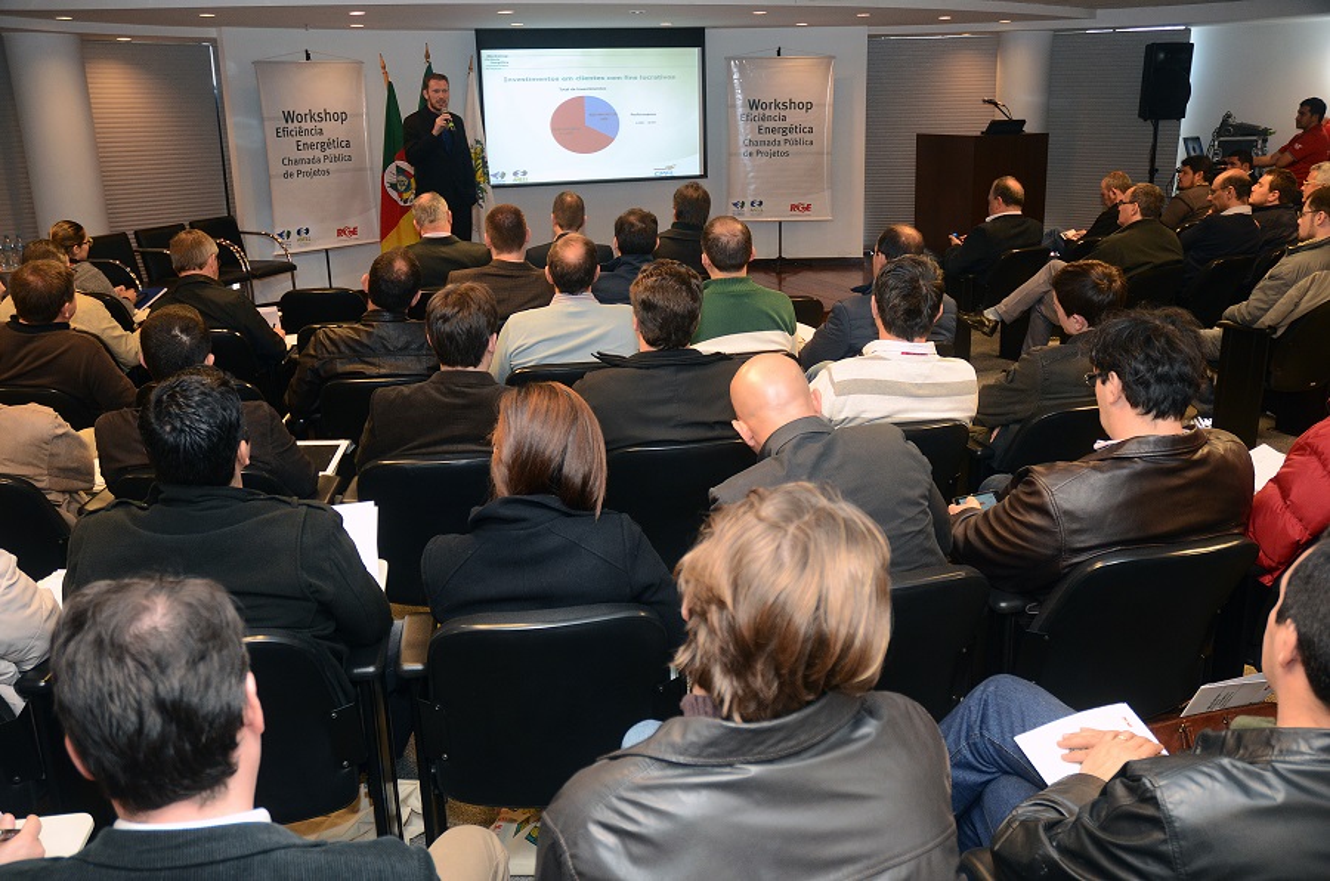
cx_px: 665
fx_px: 1217
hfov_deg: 57.3
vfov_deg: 39.8
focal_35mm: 33
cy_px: 440
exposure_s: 1/60
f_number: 3.5
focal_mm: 22
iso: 800
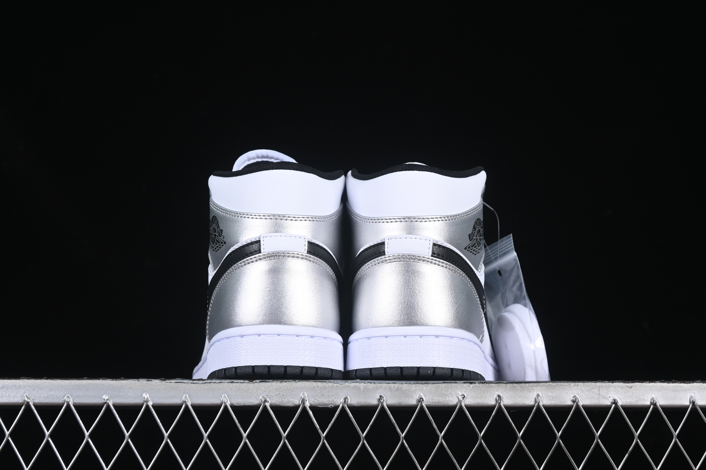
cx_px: 353
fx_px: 1471
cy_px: 235
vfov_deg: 18.2
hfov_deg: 27.0
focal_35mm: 75
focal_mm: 50
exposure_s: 1/60
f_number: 7.1
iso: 160
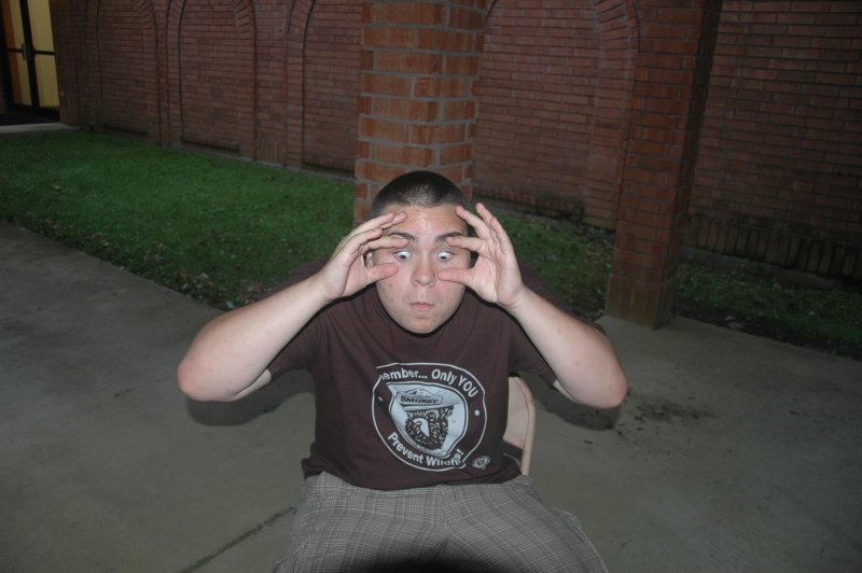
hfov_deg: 62.0
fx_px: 718
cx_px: 431
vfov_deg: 43.5
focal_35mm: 30
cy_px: 286
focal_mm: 20
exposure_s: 1/60
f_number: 3.8
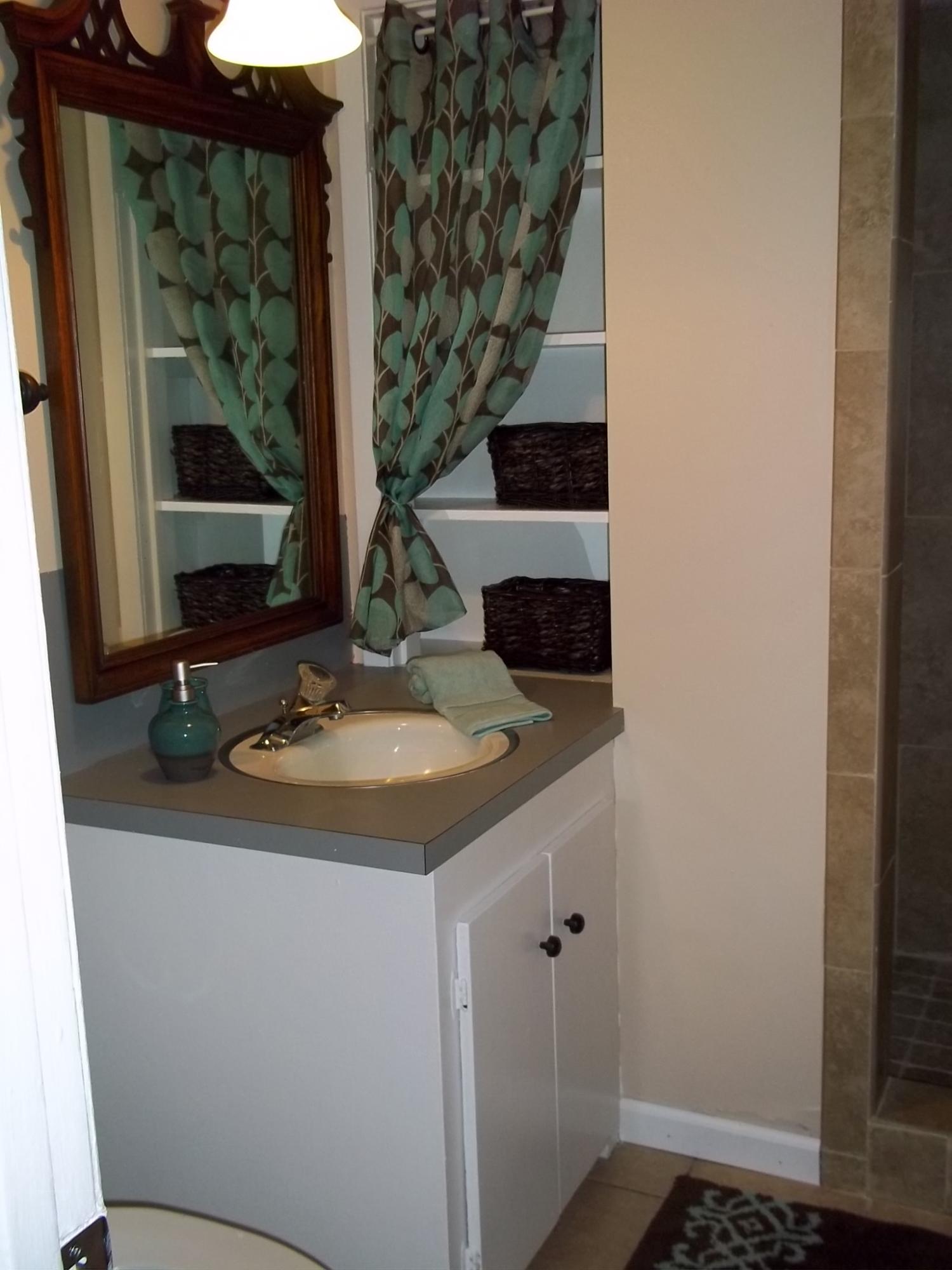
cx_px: 476
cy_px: 635
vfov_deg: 51.4
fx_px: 1320
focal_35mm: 36
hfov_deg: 39.7
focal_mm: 6.5
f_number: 3.1
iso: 160
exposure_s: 1/30
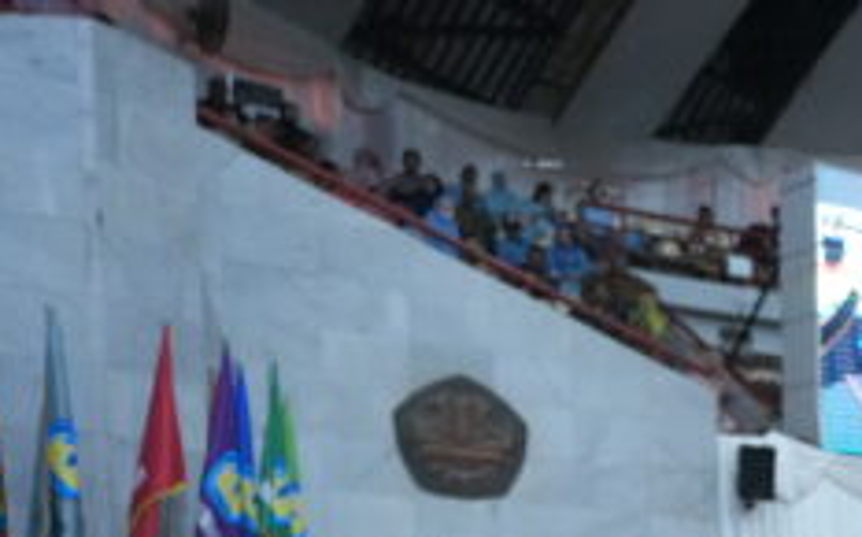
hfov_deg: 21.6
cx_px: 1410
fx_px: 1736
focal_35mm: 74
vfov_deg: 16.3
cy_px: 770
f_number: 2.8
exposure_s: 1/100
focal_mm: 22
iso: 4000
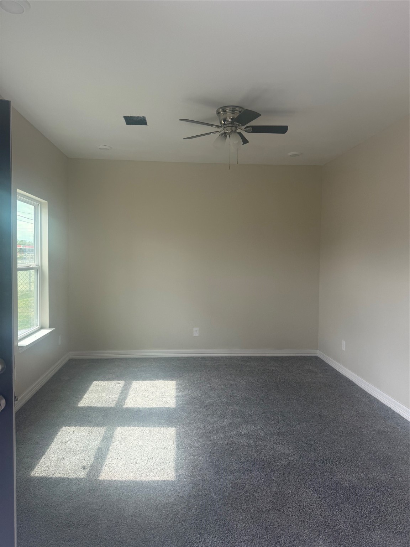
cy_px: 274
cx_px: 205
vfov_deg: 71.6
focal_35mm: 24
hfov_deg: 56.8
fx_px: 379
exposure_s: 1/433
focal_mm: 6.76
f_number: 1.78
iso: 80
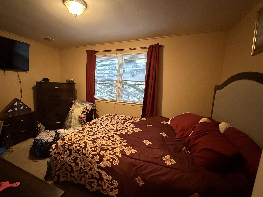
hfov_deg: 94.0
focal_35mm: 16
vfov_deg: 78.1
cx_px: 116
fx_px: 122
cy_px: 103
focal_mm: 2.22
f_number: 2.2
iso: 800
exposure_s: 1/60
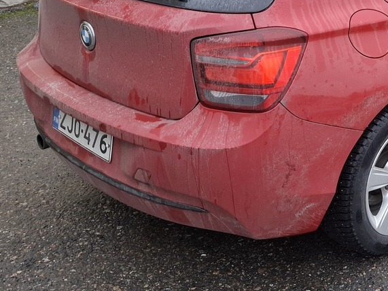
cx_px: 370
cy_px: 43
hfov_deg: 31.2
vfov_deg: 24.7
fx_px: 650
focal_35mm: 58
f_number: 1.8
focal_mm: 5.54
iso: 250
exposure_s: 1/100
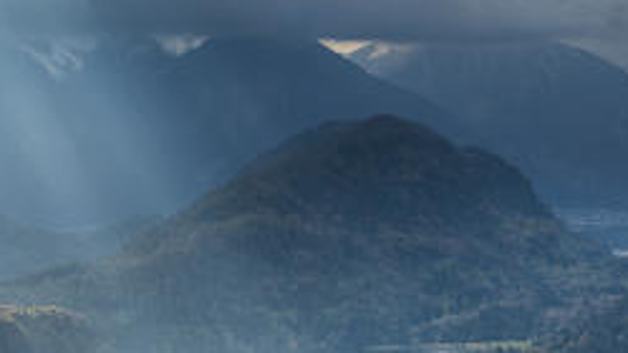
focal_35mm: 146
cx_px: -16
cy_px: 255
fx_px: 2431
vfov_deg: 8.3
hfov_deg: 14.5
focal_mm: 58
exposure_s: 1/160
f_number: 8
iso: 200
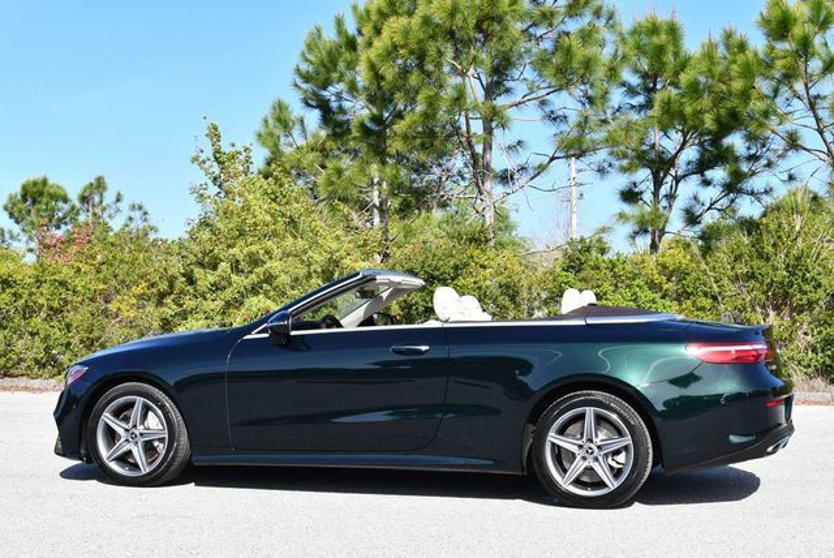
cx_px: 417
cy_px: 279
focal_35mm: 52
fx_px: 1206
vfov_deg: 26.0
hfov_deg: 38.2
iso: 160
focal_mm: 26
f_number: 8
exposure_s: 1/250
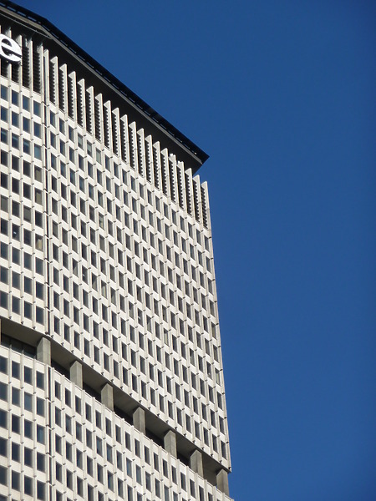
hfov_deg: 8.7
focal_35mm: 170
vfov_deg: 11.6
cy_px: 250
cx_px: 188
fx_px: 2462
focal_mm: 29.1
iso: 100
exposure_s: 1/800
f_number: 4.8
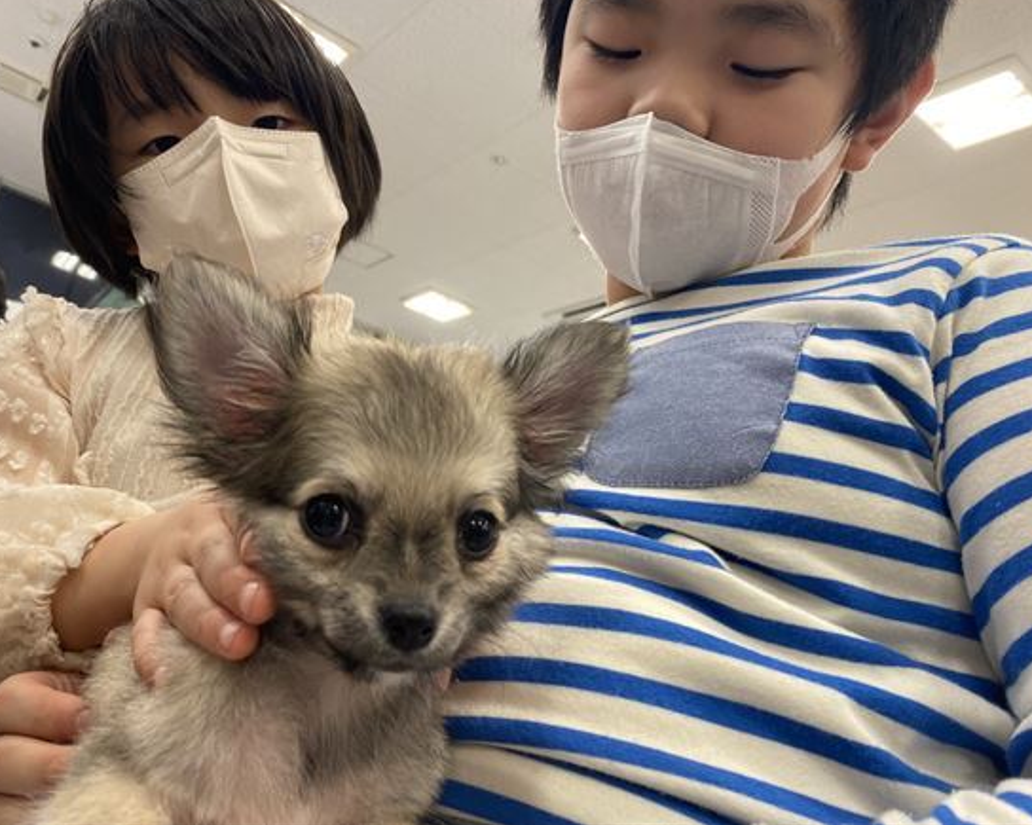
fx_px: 855
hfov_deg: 62.2
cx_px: 497
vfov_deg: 51.5
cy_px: 400
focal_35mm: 28
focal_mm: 4.25
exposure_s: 1/120
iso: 125
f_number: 1.8
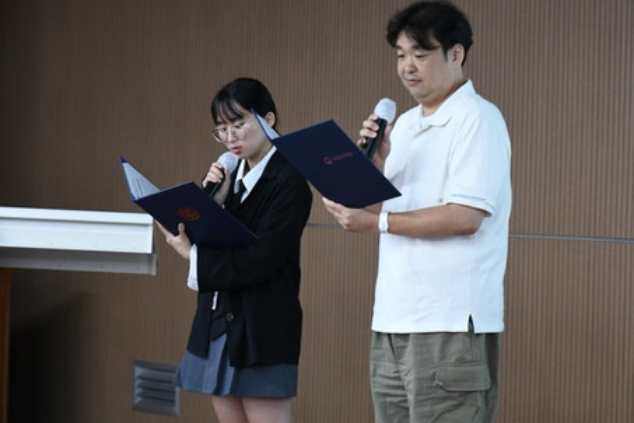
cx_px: 388
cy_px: 161
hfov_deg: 12.9
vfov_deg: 8.6
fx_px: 2800
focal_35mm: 159
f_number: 4
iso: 2200
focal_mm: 80
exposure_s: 1/125
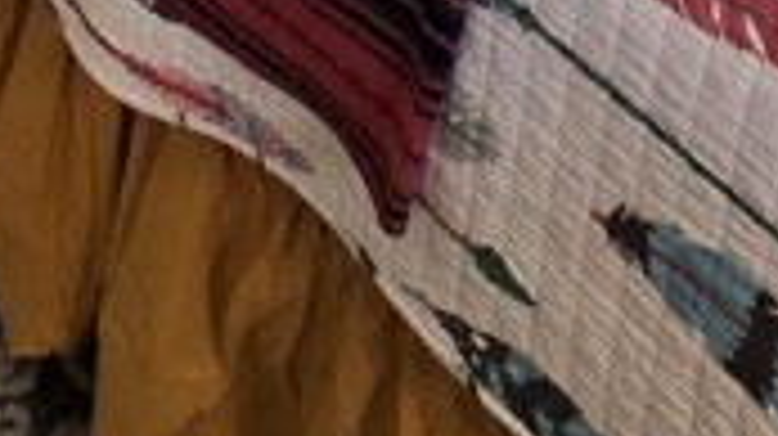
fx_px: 1732
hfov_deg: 25.1
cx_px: 229
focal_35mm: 84
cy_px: -1245
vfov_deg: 8.4
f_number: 2.2
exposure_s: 1/60
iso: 250
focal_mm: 2.2
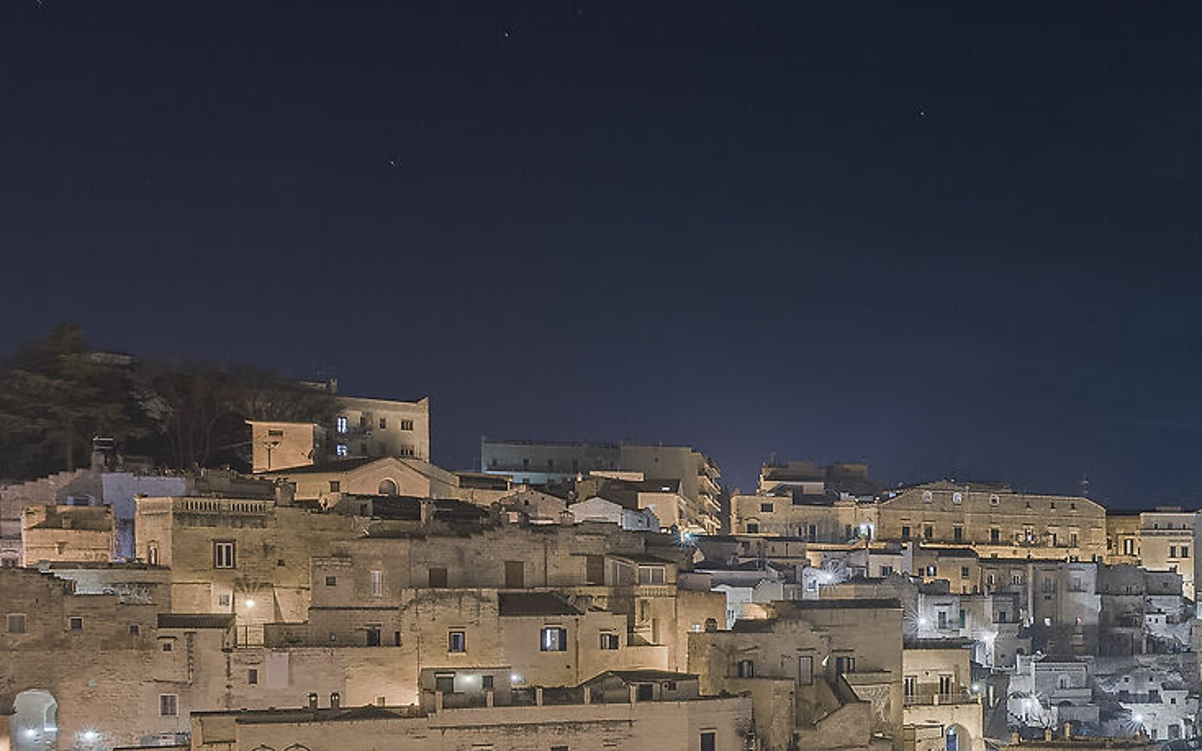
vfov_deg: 25.2
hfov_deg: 32.1
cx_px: 1502
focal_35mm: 50
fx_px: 1638
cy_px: 640
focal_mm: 15
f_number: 7.1
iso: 160
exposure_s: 1/2
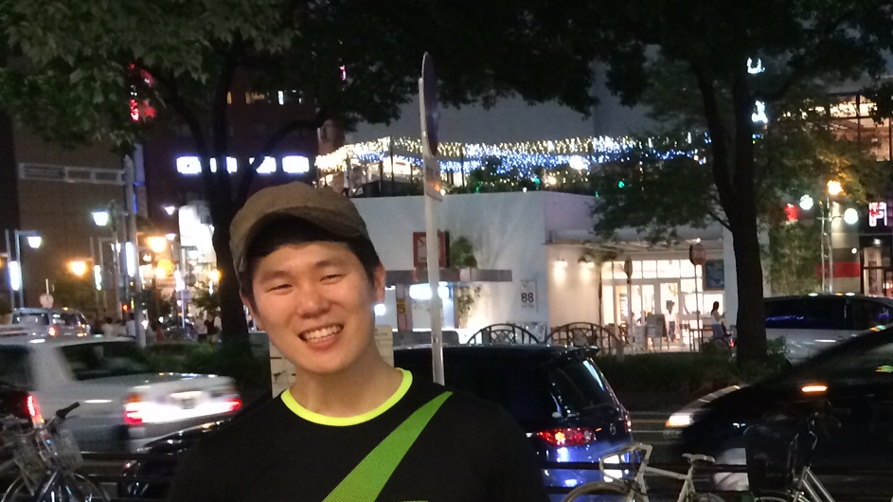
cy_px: 506
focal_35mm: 71
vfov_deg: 16.6
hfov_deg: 27.9
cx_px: 900
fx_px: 1681
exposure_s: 1/17
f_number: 2.2
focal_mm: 4.12
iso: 320
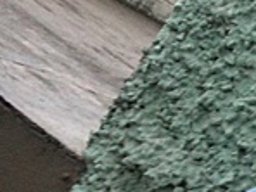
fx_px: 1117
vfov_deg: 9.5
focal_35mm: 151
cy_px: 315
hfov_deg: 11.9
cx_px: 488
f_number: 2.8
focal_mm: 3.85
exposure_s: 1/15
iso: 80
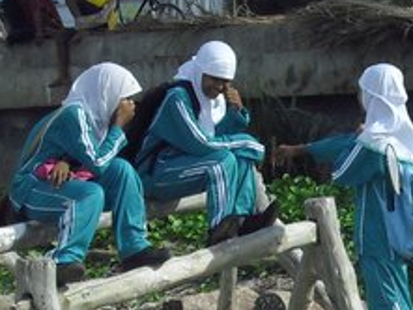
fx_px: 2543
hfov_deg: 9.2
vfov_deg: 6.9
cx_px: 409
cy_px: 420
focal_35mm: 213
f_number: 8.9
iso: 100
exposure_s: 1/250
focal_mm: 7.6
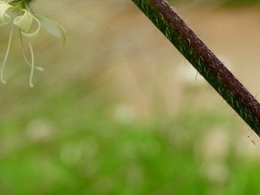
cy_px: -35
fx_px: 1818
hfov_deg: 8.2
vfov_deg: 6.1
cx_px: 66
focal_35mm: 242
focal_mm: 15.2
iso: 220
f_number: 4.5
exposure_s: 1/250
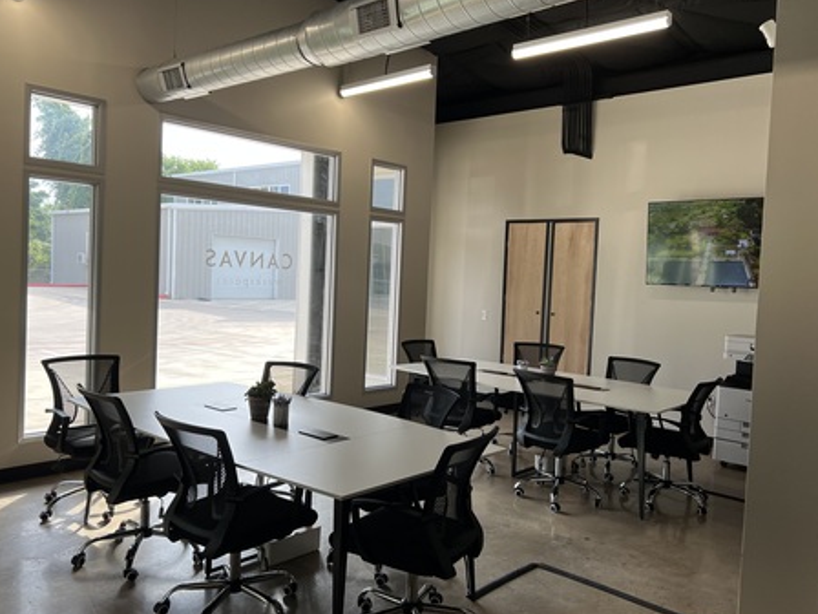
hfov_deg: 61.7
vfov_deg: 48.2
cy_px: 301
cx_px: 411
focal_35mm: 29
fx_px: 685
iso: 50
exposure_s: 1/404
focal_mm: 5.7
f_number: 1.5
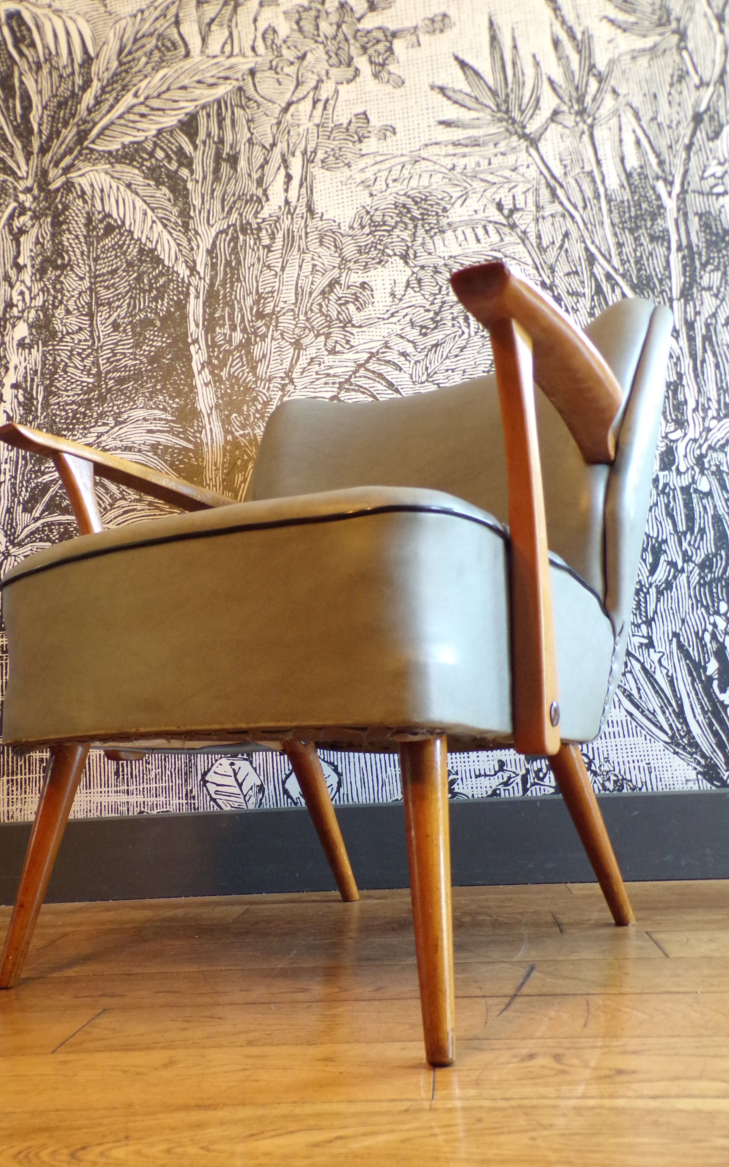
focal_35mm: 30
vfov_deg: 62.9
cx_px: 331
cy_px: 584
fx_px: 954
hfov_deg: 41.8
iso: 269
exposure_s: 1/17
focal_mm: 5
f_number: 3.1
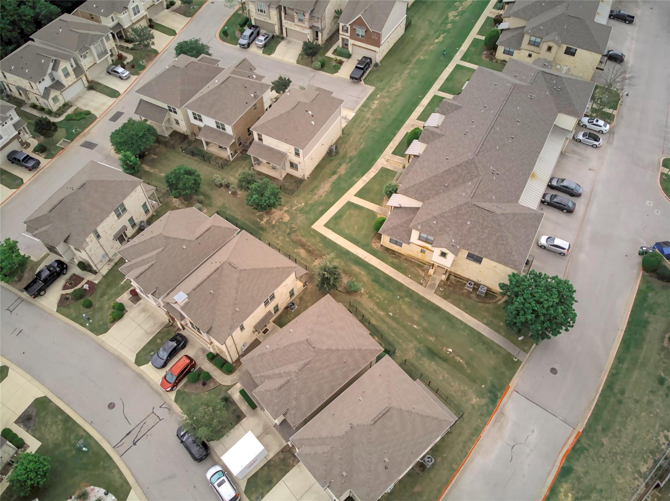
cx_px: 335
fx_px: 464
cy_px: 250
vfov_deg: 56.8
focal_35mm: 24
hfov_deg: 71.6
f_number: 2.8
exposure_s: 1/523
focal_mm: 4.5
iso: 100
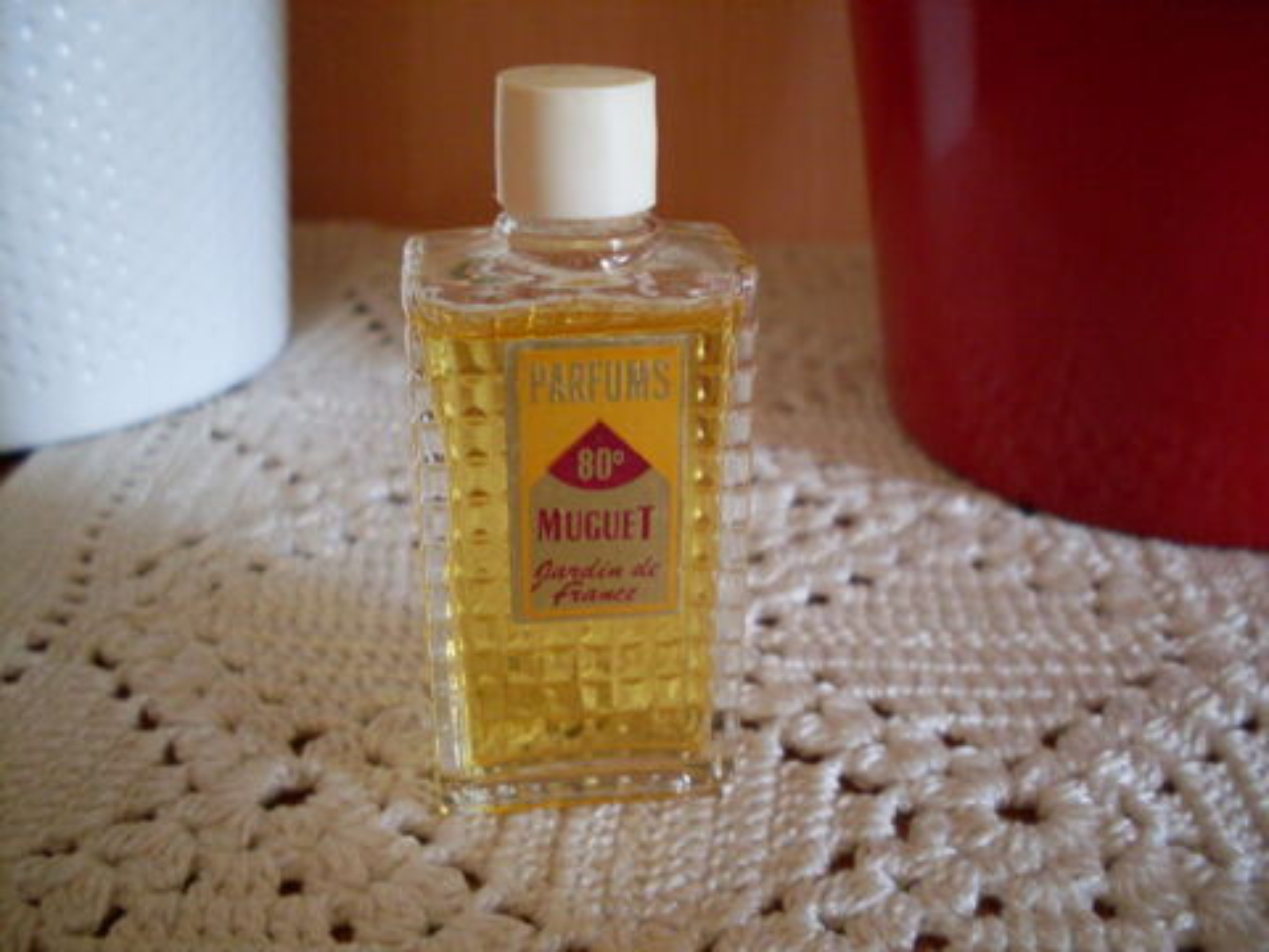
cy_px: 476
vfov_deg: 37.7
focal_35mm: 38
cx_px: 634
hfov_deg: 49.0
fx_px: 1393
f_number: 2.8
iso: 200
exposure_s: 1/20
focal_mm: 6.3
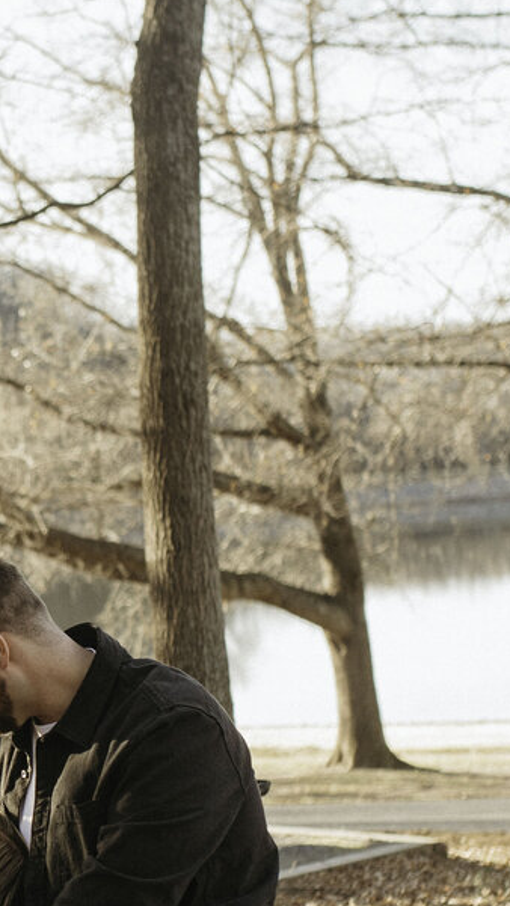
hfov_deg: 10.8
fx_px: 2645
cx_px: -158
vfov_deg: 19.4
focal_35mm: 110
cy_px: 592
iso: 800
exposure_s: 1/2500
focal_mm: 35
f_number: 2.8
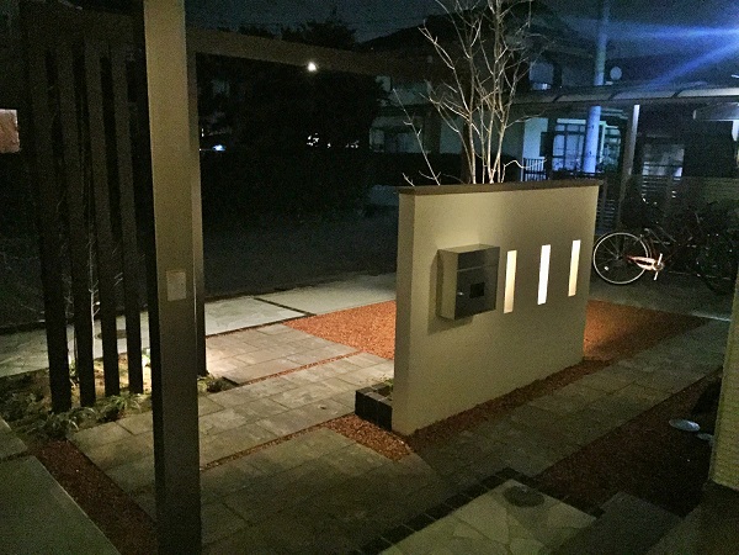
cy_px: 278
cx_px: 370
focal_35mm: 29
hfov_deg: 61.7
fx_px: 619
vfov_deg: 48.2
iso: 2000
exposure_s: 1/15
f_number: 2.2
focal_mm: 4.15
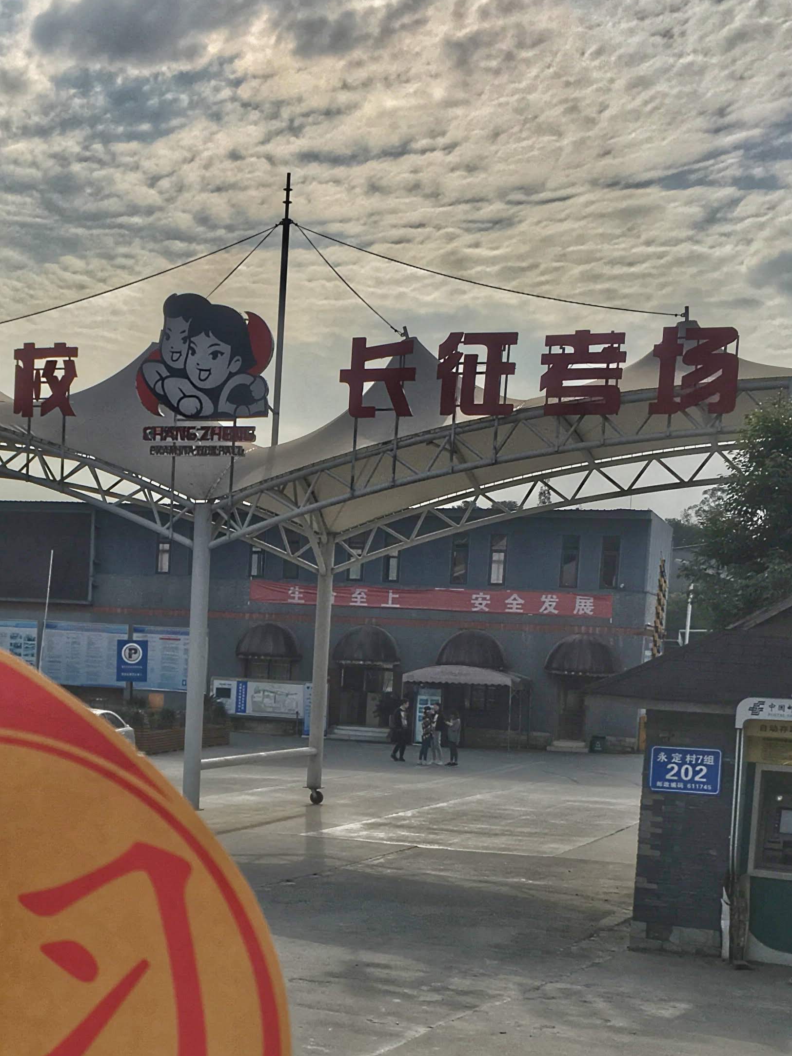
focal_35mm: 54
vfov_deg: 34.9
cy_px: 777
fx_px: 1647
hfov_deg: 26.5
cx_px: 159
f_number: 2.2
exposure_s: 1/6993
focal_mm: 4.15
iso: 25
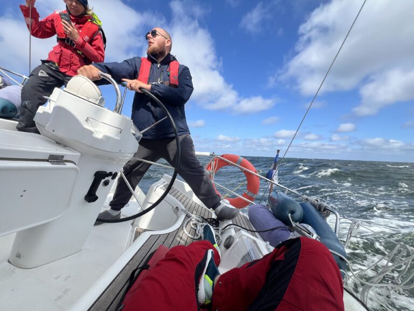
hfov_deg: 106.2
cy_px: 156
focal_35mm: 13
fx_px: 155
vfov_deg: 89.9
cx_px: 207
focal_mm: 1.57
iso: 32
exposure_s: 1/1130
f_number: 1.8
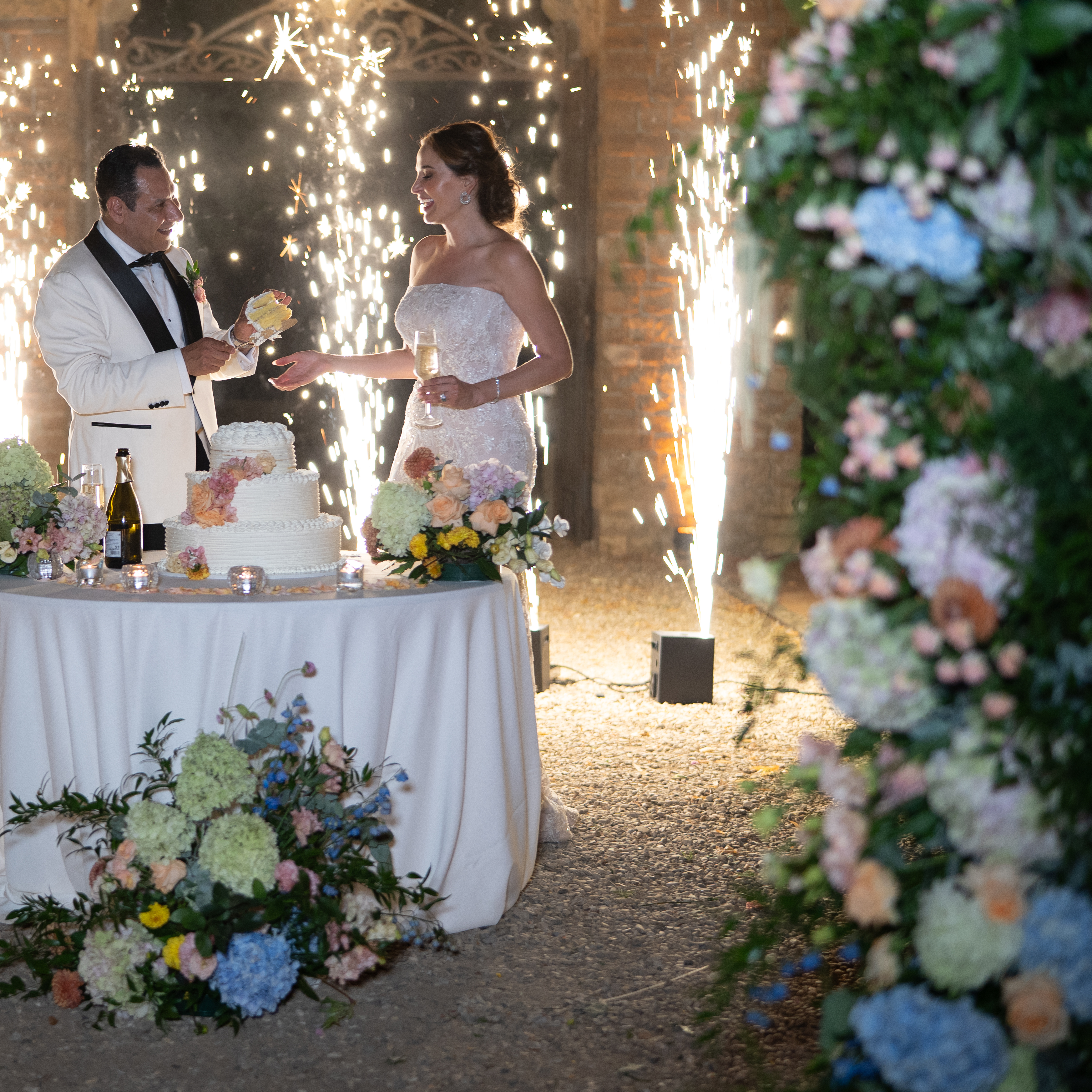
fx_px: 2605
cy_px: 485
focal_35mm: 73
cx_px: 231
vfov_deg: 23.7
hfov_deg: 23.4
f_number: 1.8
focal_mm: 50
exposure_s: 1/125
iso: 800
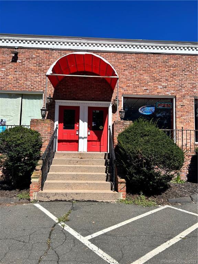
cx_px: 99
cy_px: 132
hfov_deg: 53.1
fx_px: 198
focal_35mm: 26
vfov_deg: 67.3
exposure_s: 1/4115
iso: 50
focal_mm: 5.7
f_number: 1.5
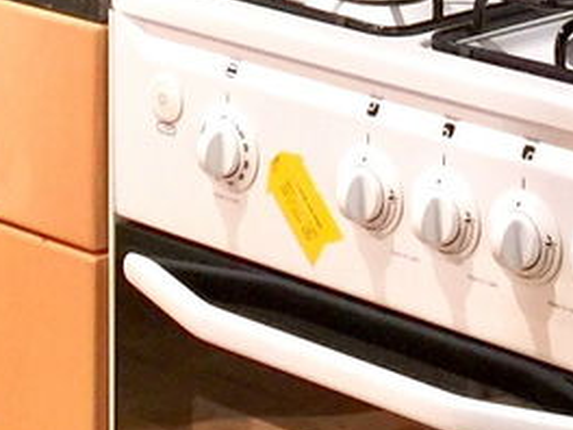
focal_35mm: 176
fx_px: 2913
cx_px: 247
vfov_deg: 8.1
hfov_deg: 11.2
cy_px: -426
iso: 64
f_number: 2.2
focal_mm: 4.15
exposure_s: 1/15
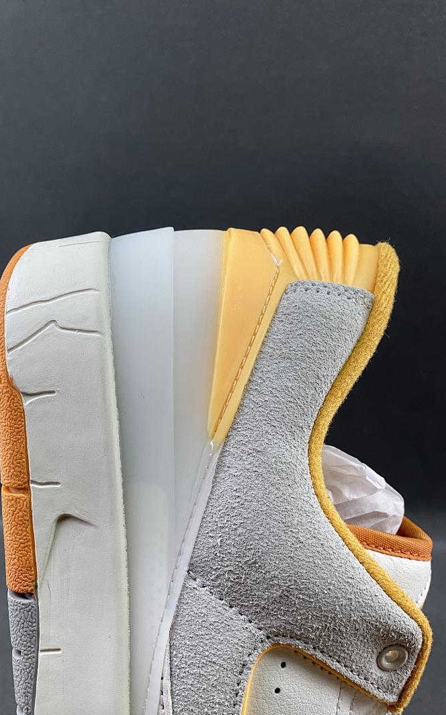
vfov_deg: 36.3
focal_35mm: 56
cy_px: 358
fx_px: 1090
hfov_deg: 23.1
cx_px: 190
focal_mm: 6
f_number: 2
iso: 40
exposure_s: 1/100
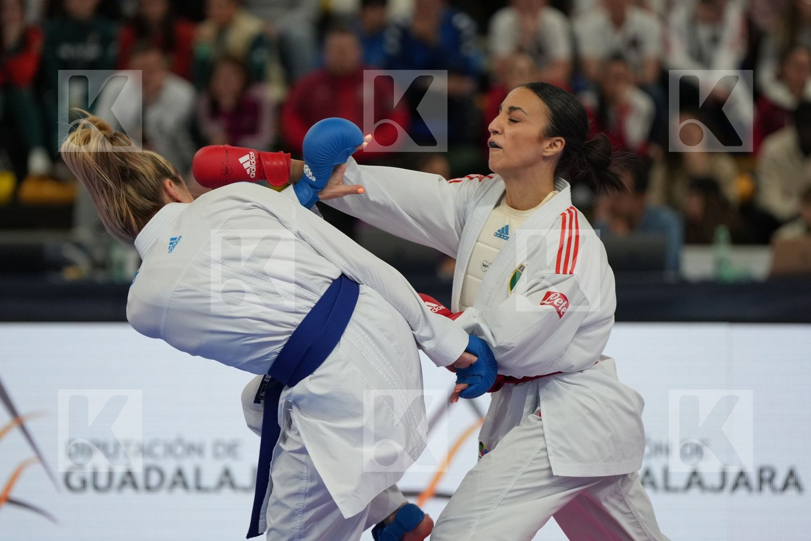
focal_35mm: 264
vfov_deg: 5.2
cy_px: 270
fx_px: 5947
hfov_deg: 7.8
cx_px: 406
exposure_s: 1/1000
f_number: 2.8
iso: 1600
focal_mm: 176
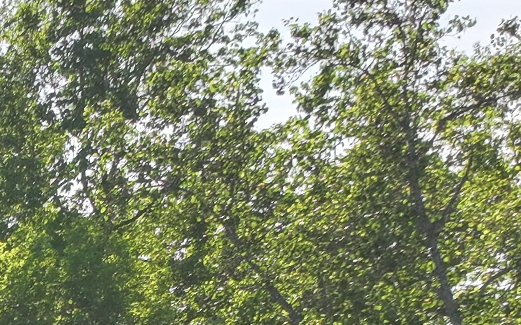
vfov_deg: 7.2
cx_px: -660
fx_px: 2286
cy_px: 980
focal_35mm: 161
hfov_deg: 11.2
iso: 230
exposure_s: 1/2500
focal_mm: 12.29
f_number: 2.8
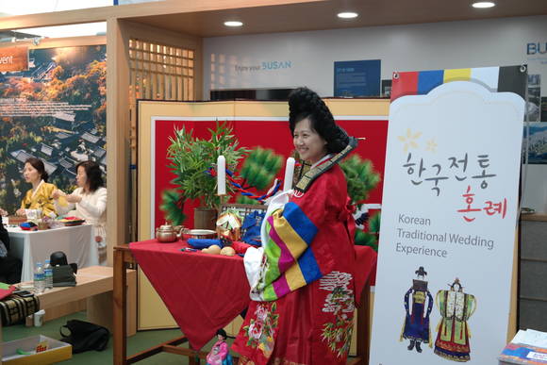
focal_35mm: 49
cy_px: 182
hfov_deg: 40.3
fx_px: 745
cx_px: 274
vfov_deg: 27.5
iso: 400
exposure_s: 1/60
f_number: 4.5
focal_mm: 32
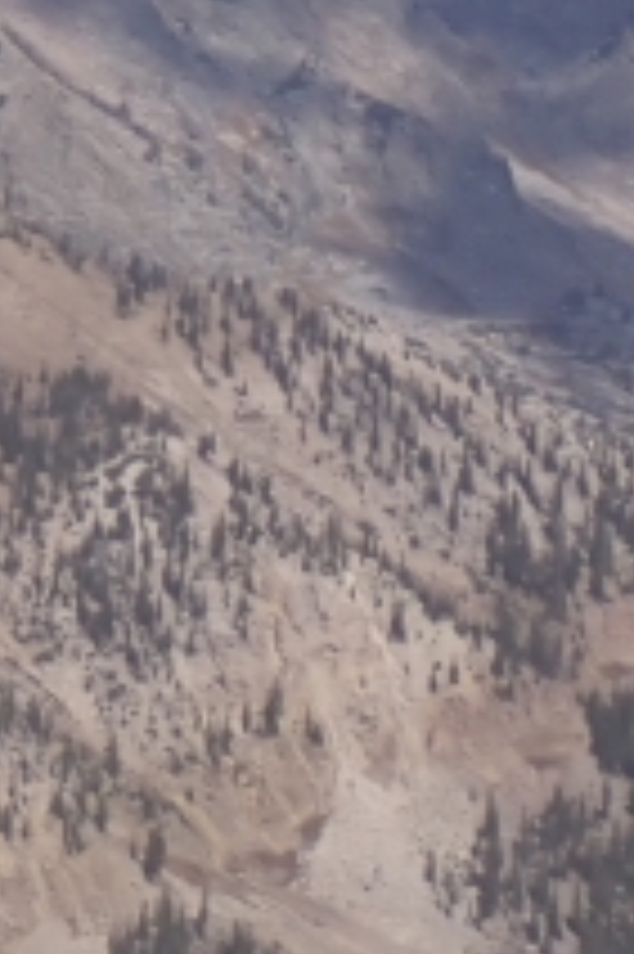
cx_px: -607
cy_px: 234
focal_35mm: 304
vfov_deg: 6.8
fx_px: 8043
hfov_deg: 4.5
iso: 100
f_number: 14
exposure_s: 1/125
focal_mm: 11.09
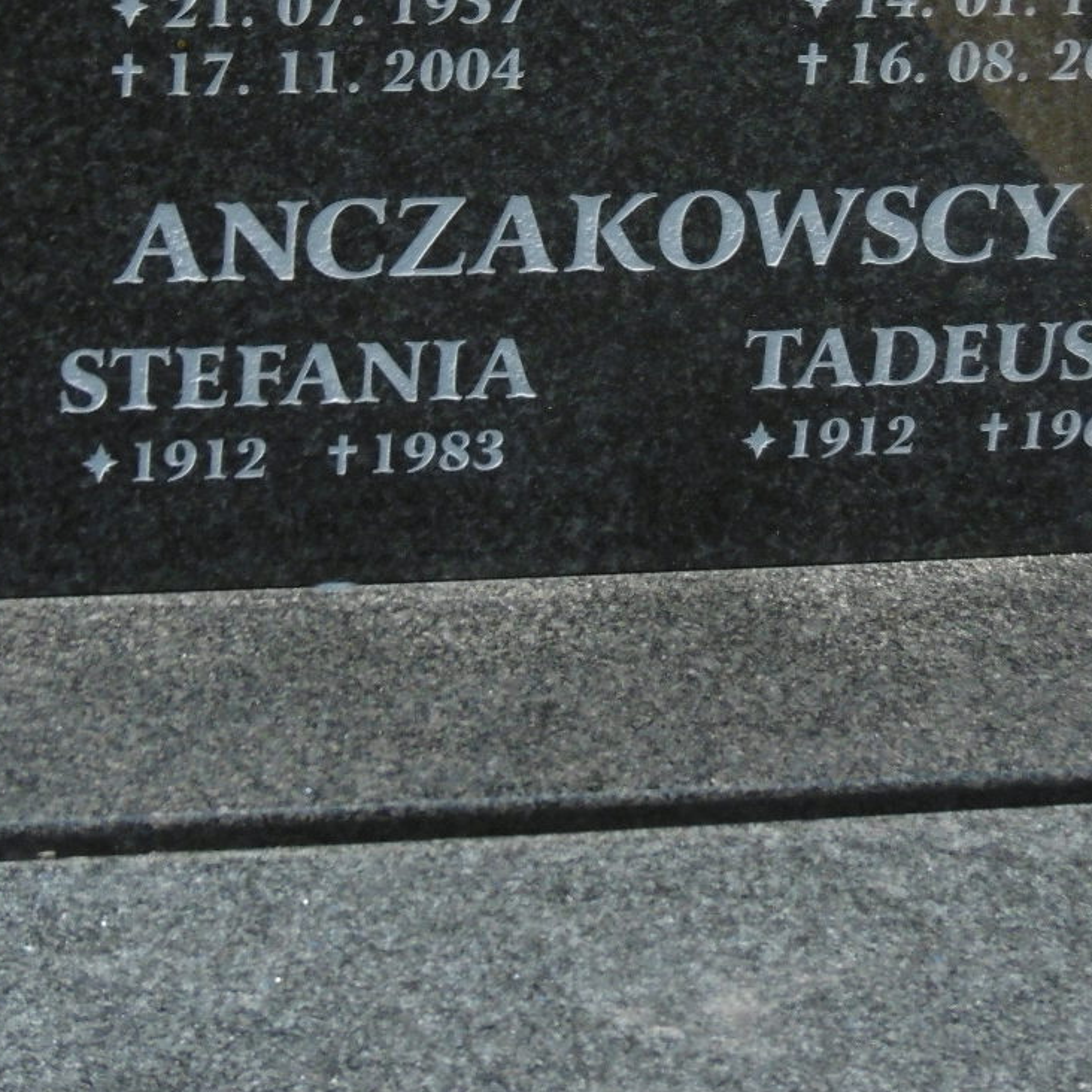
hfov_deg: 12.0
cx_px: 673
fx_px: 5211
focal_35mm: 146
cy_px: 58
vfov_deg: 11.9
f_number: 4.2
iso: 100
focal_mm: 10.5
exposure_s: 1/500
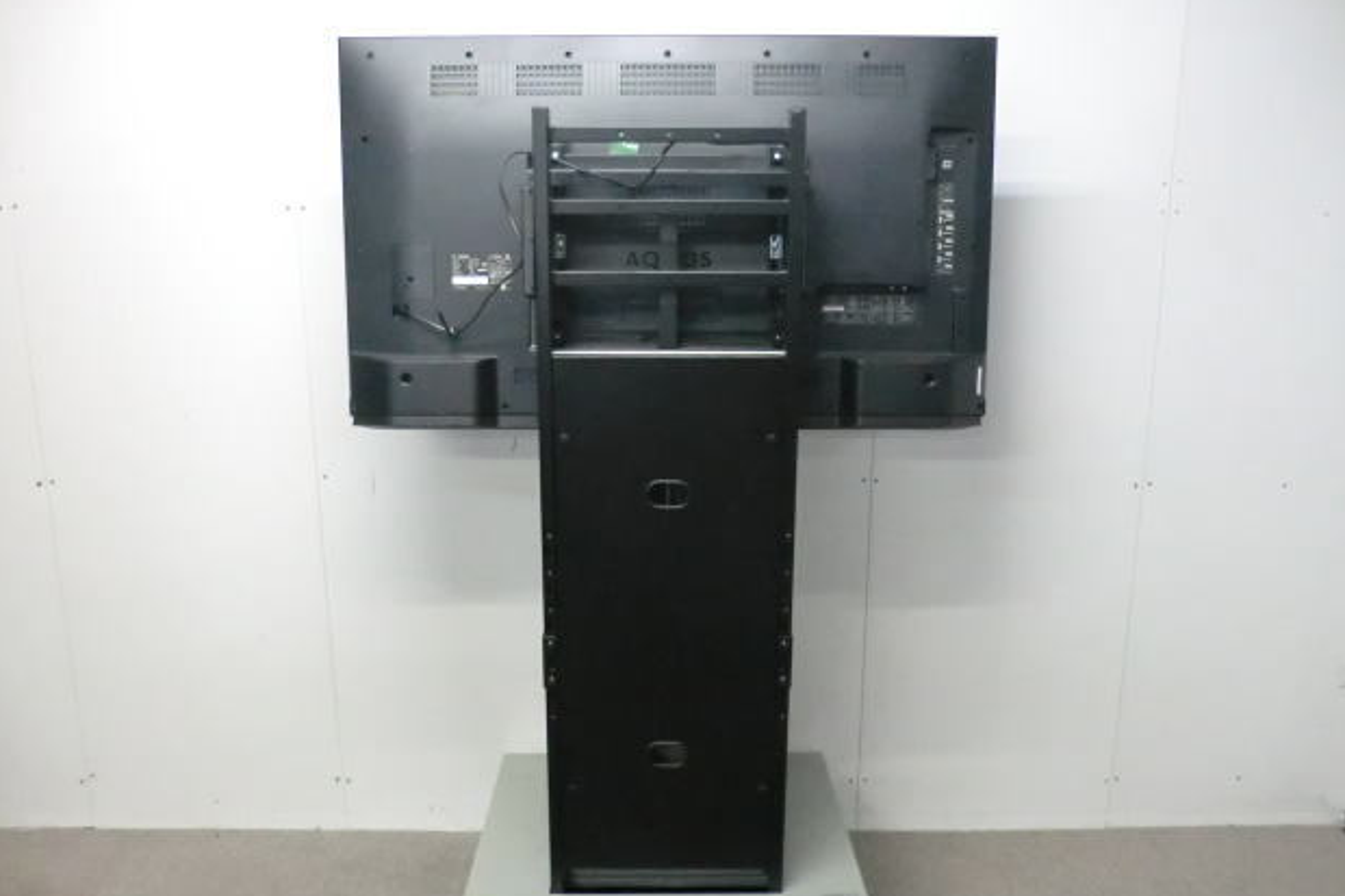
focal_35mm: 29
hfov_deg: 63.7
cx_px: 670
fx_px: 1083
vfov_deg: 44.9
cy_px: 477
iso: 800
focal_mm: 4.9
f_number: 3.2
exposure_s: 1/50
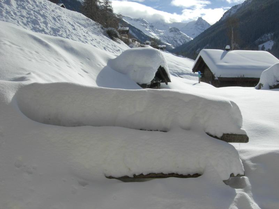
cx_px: 140
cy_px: 104
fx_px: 290
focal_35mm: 36
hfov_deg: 51.4
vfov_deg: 39.7
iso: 100
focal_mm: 7.5
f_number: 7.6
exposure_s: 1/790
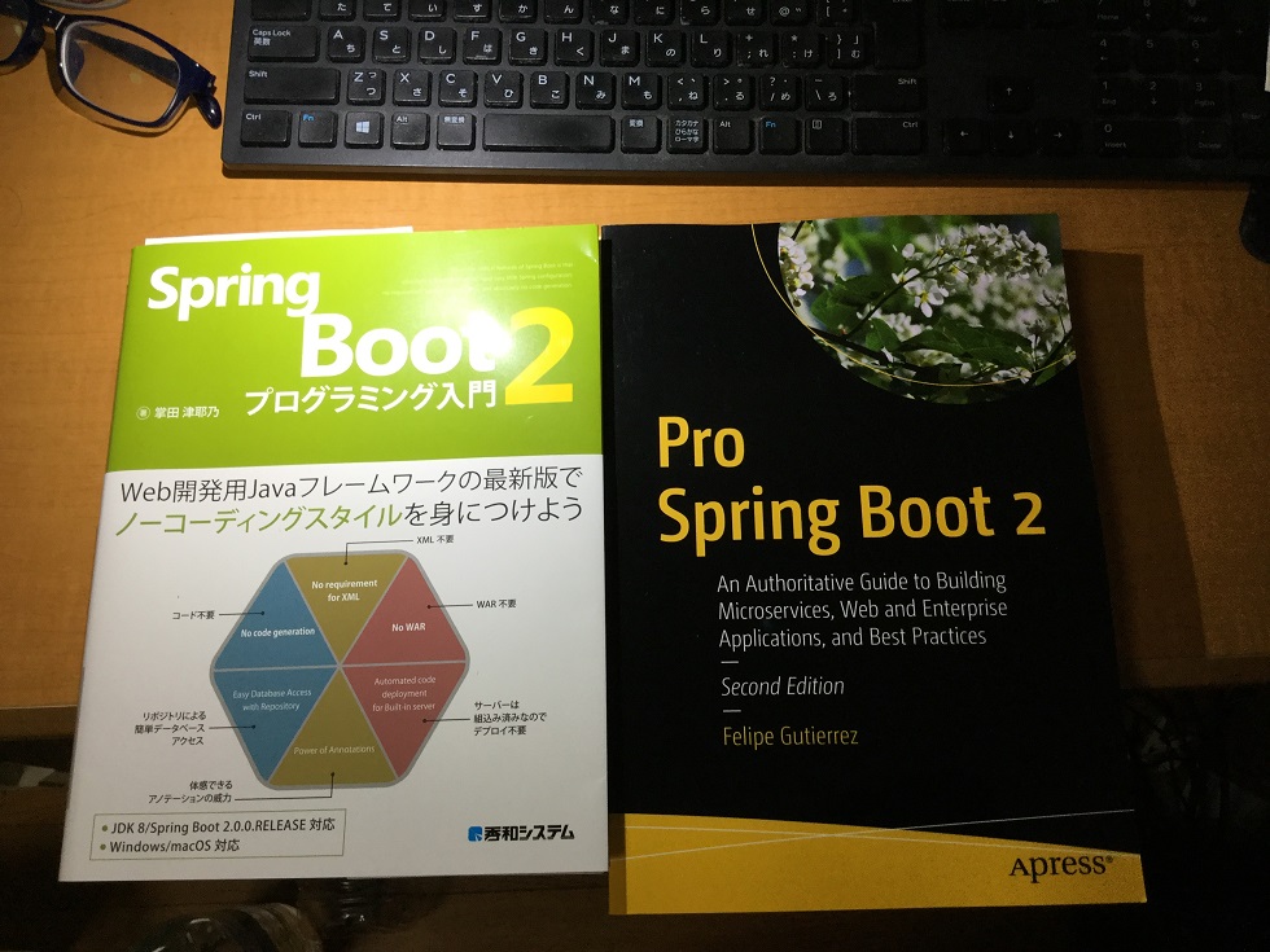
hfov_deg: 58.4
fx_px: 1137
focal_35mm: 31
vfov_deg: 45.4
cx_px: 635
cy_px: 476
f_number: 2.4
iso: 50
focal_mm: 3.3
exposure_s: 1/30
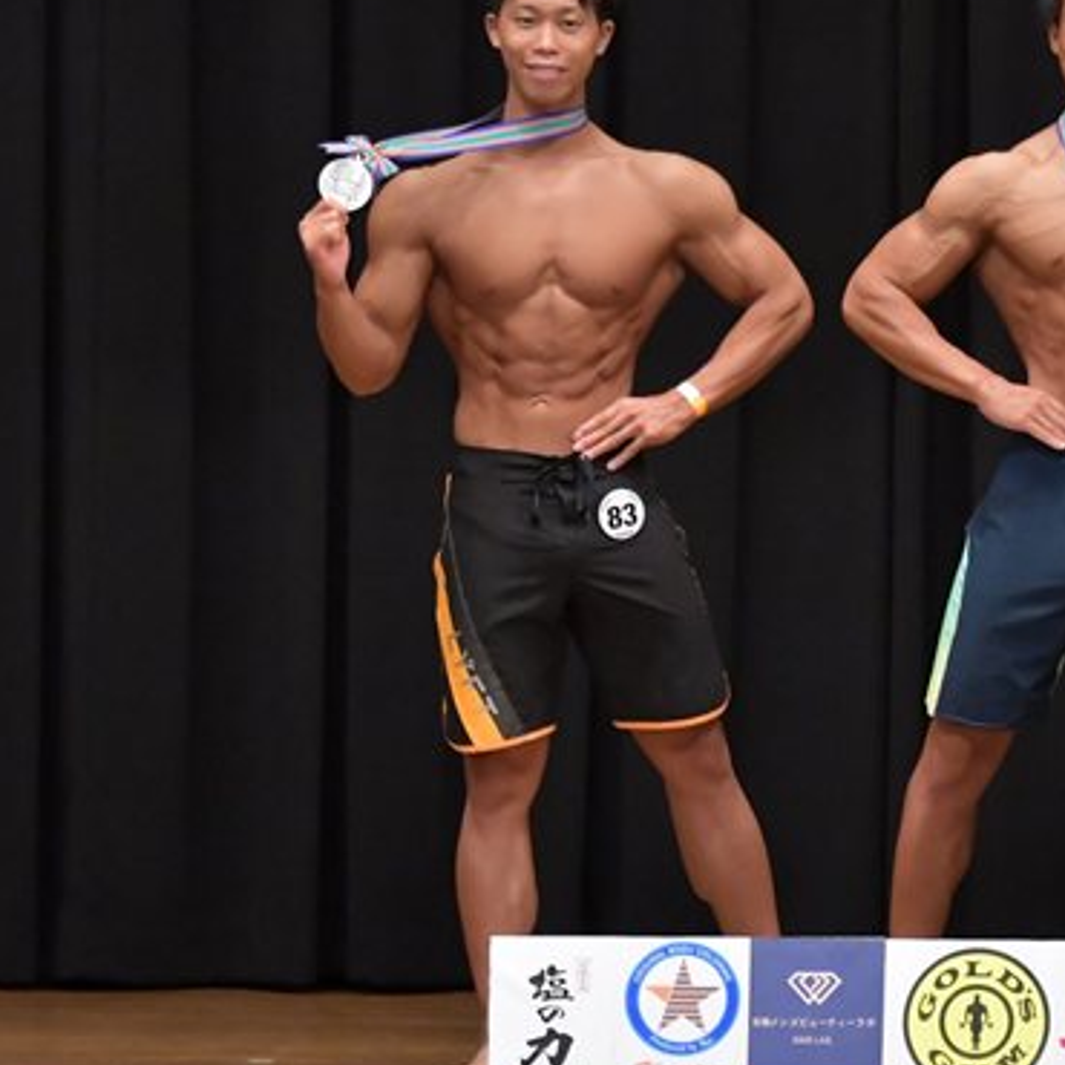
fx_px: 12496
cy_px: 512
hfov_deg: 4.9
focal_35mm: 359
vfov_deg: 4.9
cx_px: 994
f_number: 5.6
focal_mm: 135
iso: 6400
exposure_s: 1/400
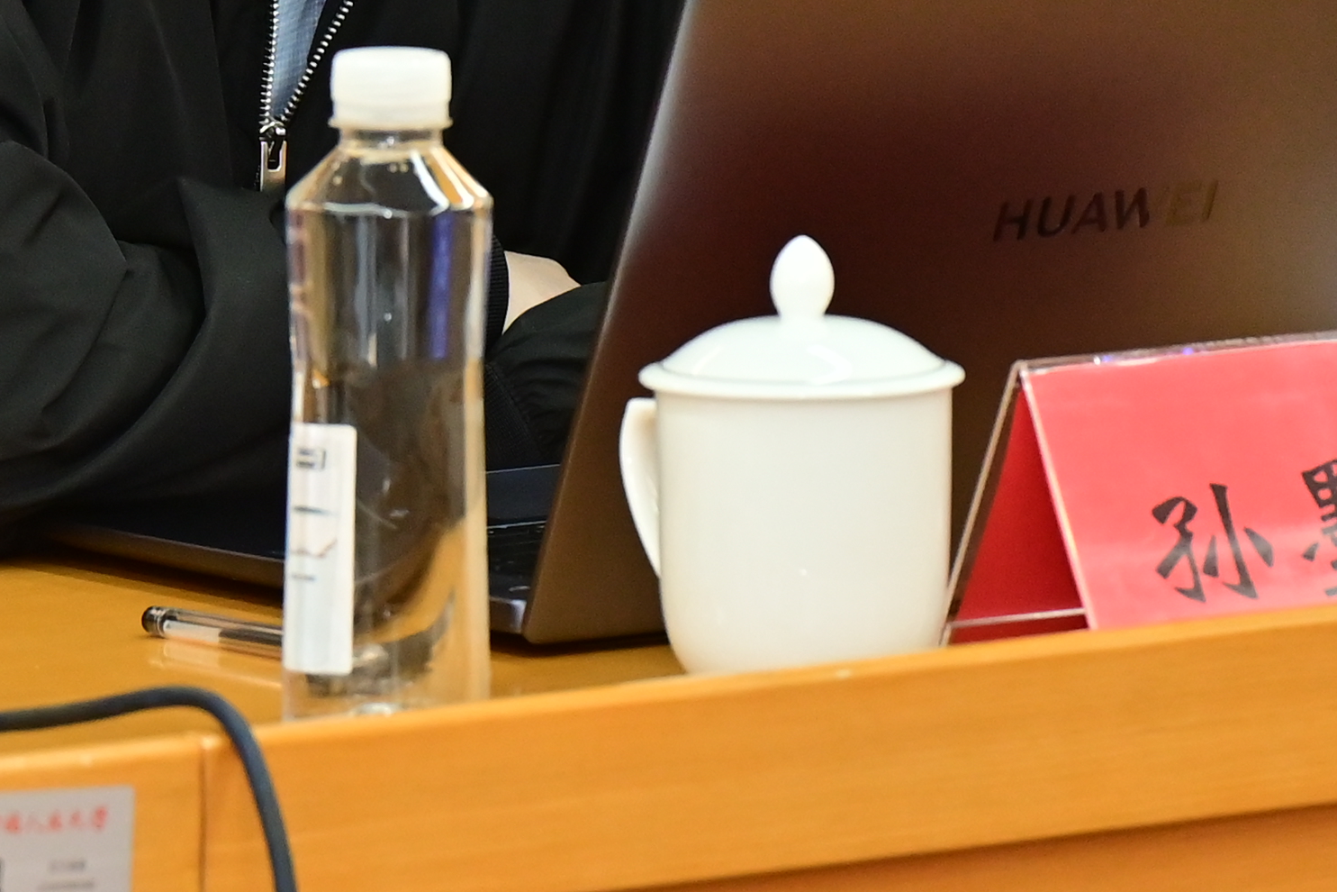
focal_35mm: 456
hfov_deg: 4.5
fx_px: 16934
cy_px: -238
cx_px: 506
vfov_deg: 3.0
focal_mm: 115
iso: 1600
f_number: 4.5
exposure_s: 1/160
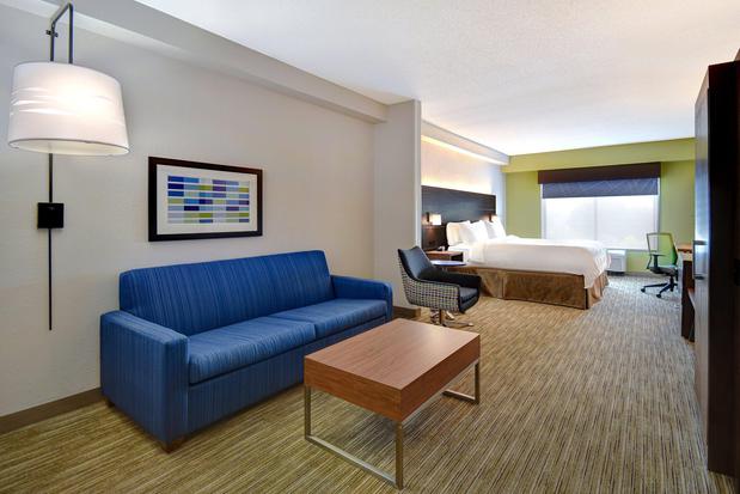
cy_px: 247
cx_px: 370
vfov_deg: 77.4
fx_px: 308
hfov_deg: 100.4
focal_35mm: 15
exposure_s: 1/4
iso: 250
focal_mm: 10
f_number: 7.1
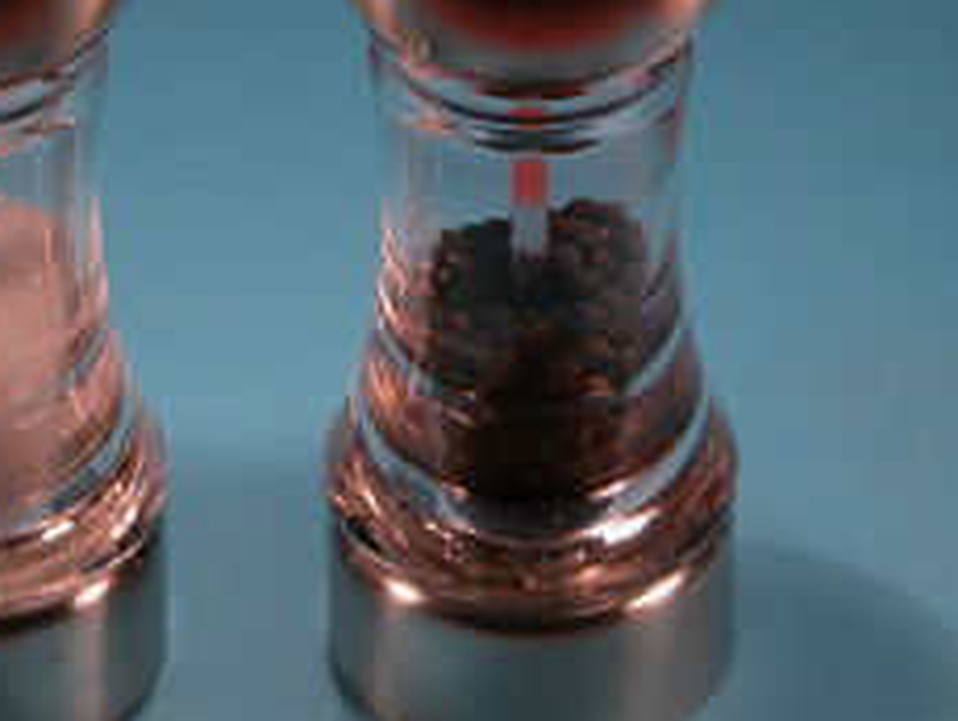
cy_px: 221
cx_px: 242
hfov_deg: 7.7
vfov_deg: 5.8
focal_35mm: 257
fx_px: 7120
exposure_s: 1/37
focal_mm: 37.7
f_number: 3.9
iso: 100
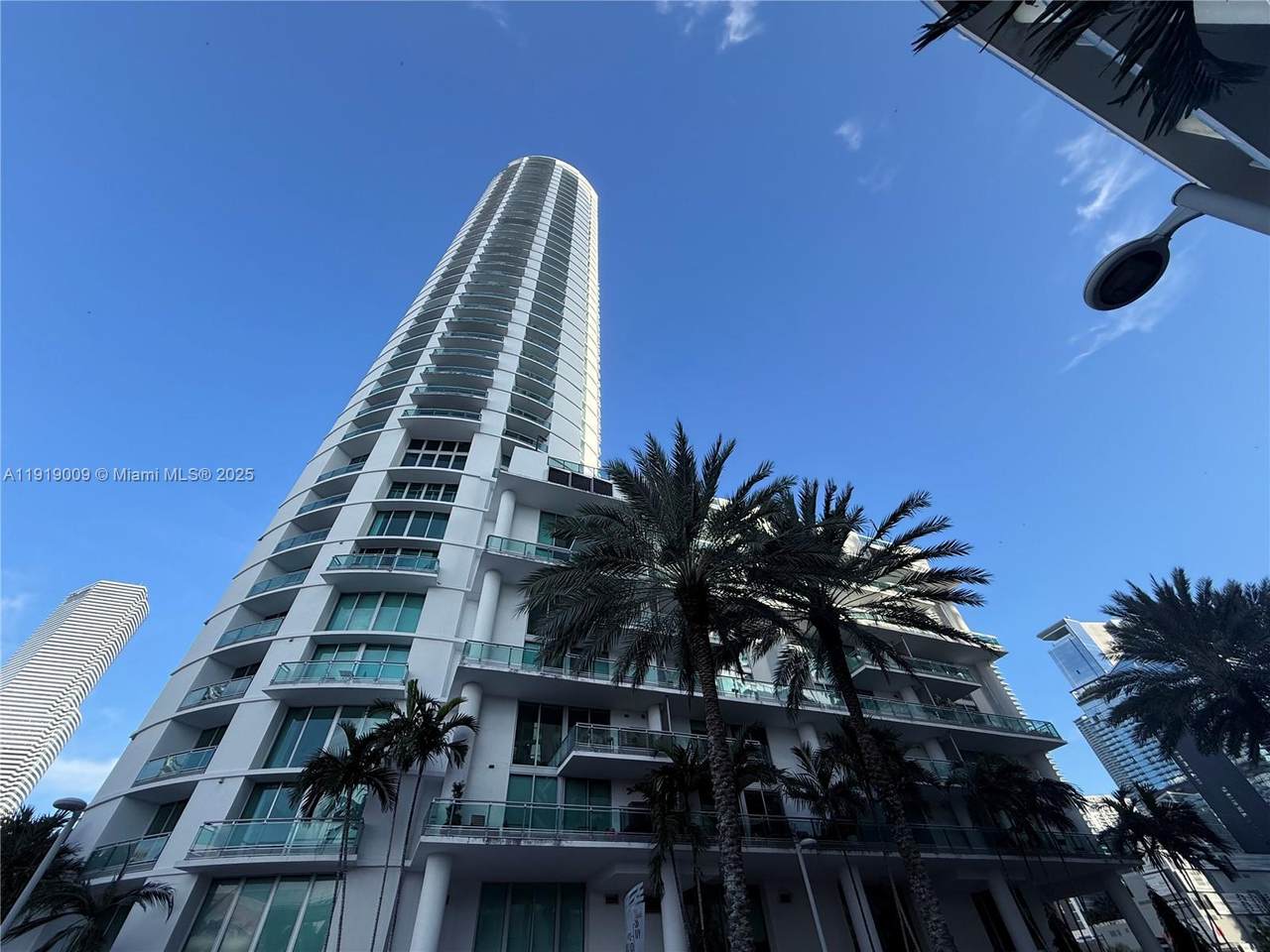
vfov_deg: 85.7
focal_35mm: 14
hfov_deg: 102.1
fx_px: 514
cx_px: 635
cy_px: 476
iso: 64
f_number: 2.2
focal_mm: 2.22
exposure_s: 1/664
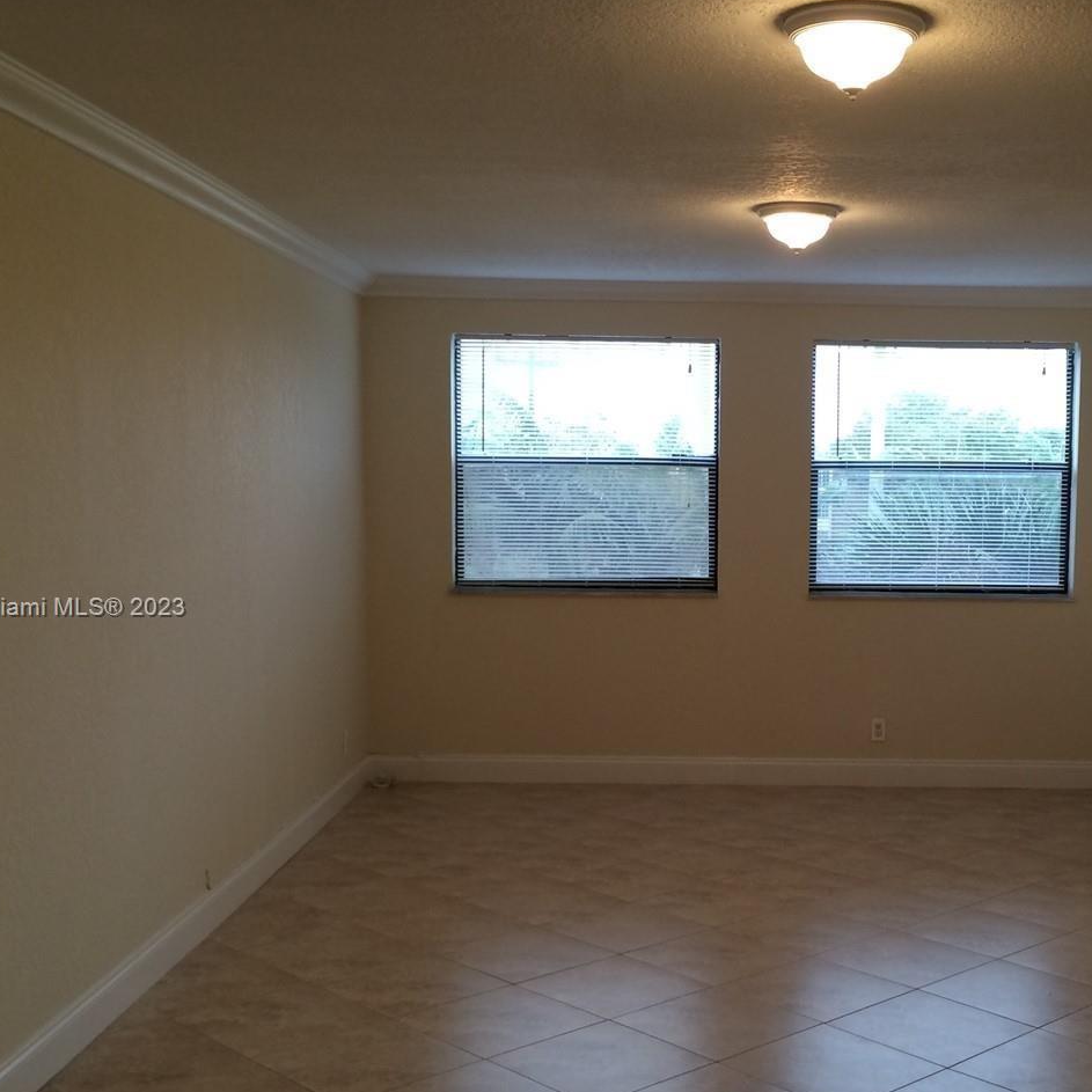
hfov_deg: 37.1
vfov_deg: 37.5
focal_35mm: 45
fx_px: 1606
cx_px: 741
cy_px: 609
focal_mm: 4.12
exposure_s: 1/40
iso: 50
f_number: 2.2
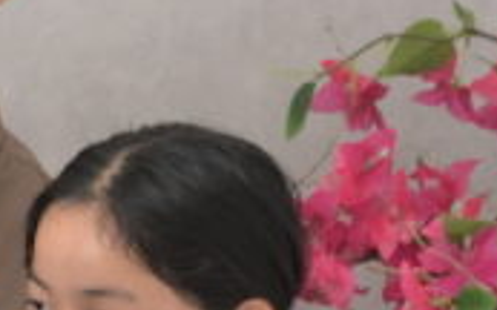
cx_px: -905
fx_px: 4699
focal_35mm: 347
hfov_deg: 5.7
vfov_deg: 3.7
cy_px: 680
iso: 1000
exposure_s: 1/160
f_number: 7.1
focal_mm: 49
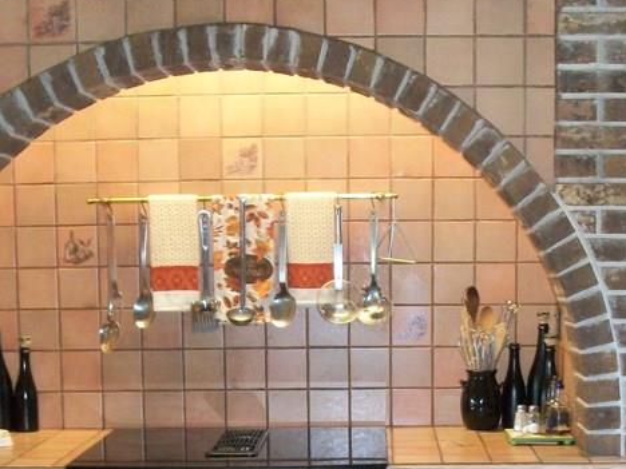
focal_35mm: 70
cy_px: 461
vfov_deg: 20.4
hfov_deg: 27.8
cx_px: 321
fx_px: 1266
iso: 250
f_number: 2.9
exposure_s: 1/30
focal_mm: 5.7
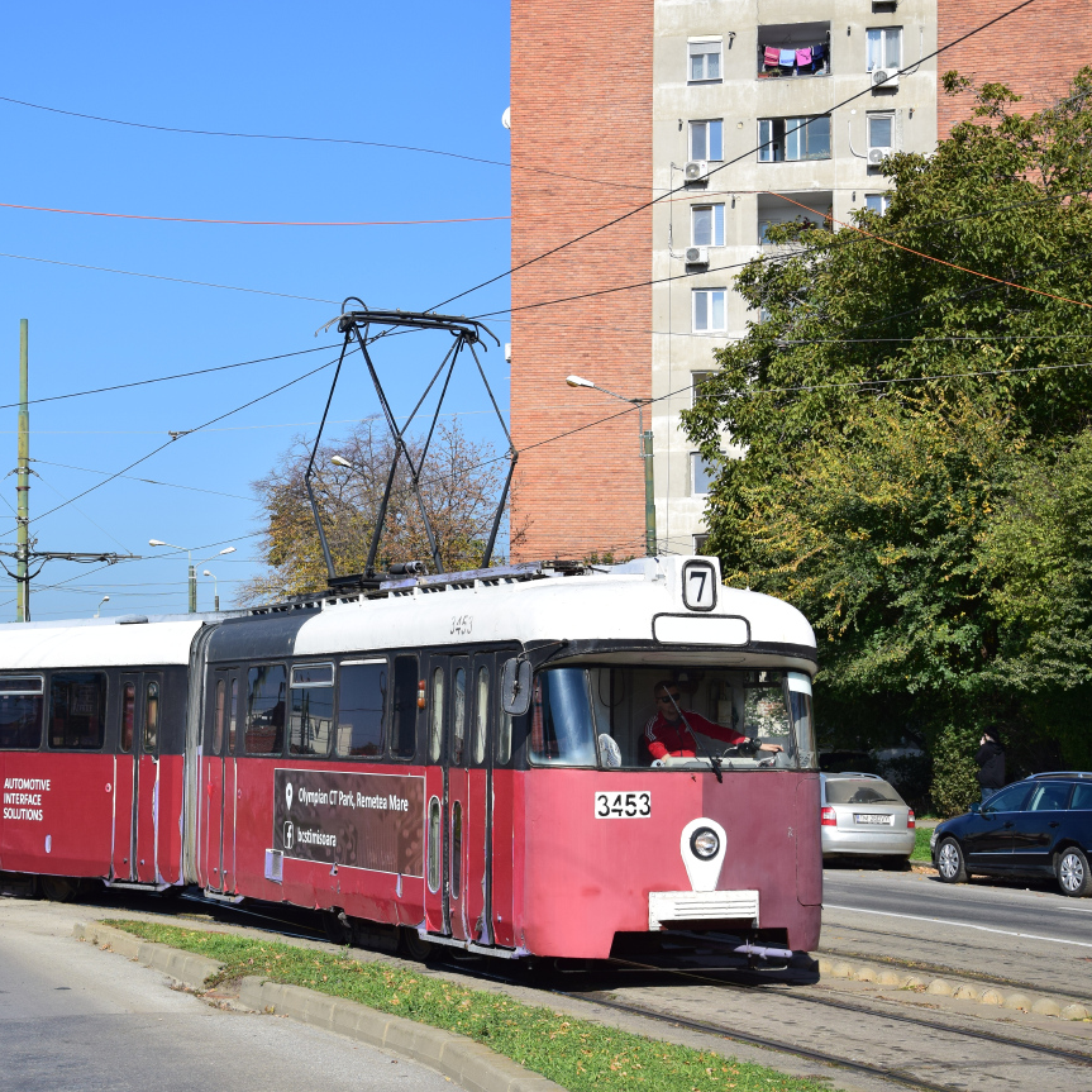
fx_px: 2605
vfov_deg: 23.7
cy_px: 547
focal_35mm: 73
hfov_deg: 23.6
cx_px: 392
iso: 200
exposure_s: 1/1000
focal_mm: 38
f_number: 6.3
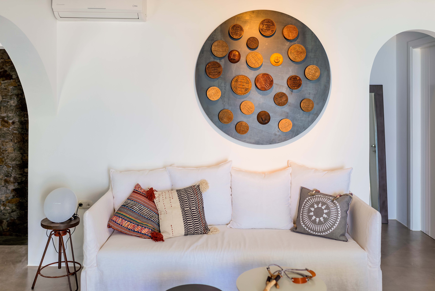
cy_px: 146
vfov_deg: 37.9
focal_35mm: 35
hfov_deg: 54.4
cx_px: 218
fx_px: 423
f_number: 2.5
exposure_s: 1/80
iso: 100
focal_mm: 35
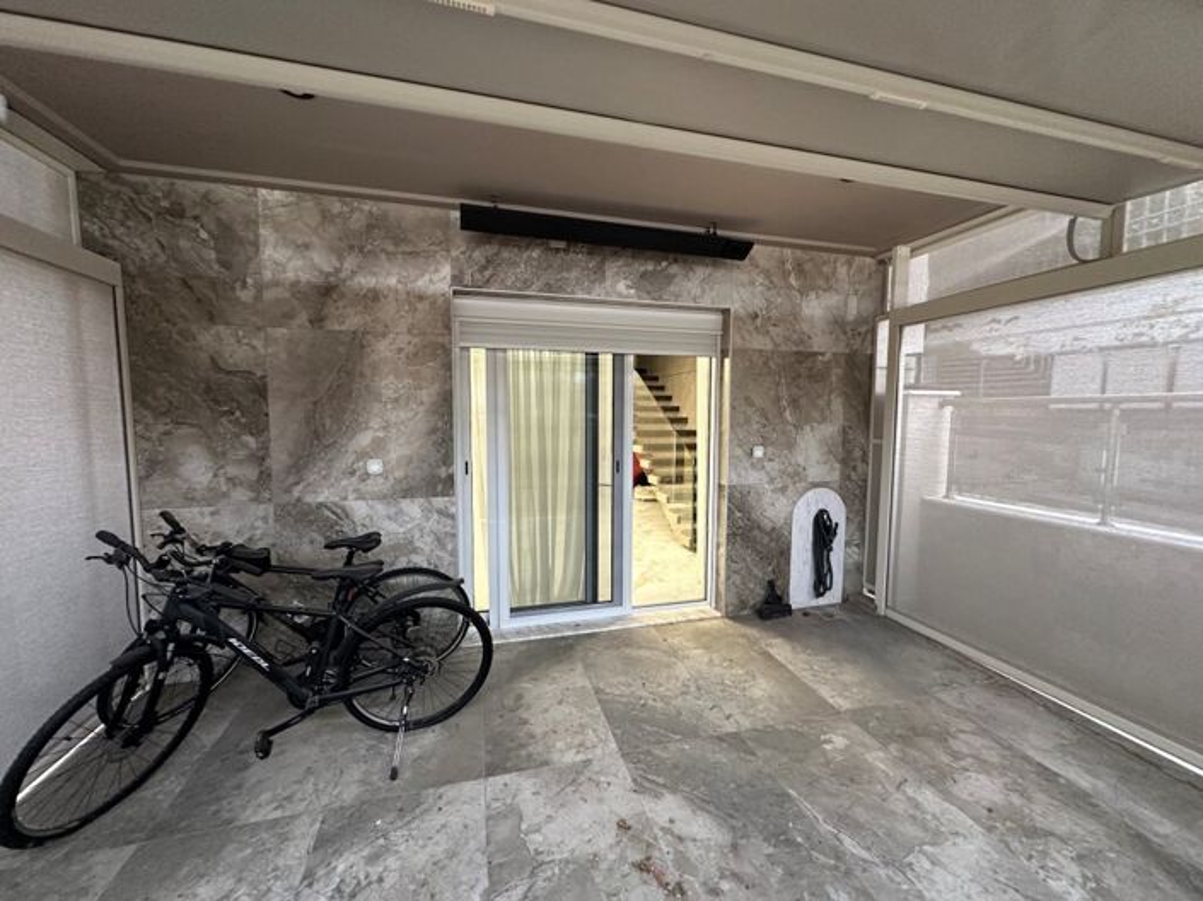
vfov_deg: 85.6
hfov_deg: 102.1
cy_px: 450
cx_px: 602
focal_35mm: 14
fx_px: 486
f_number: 2.2
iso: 400
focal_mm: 2.22
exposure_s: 1/60
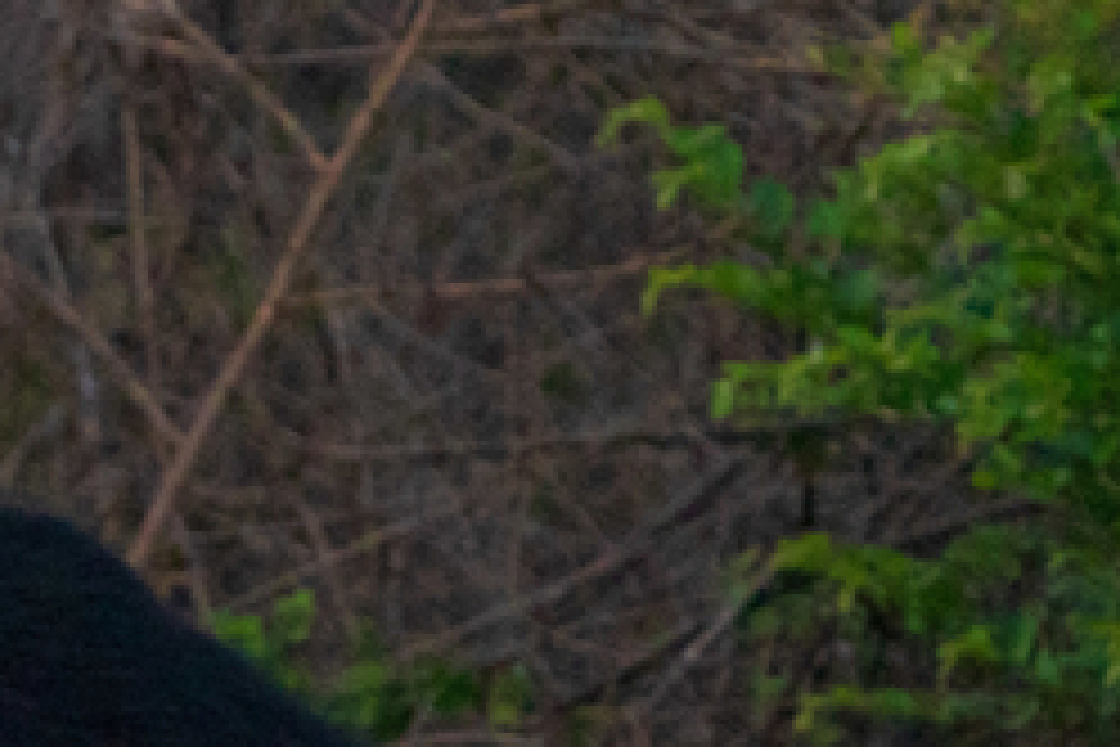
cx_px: -1169
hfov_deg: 0.7
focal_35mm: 2751
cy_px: 608
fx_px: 85580
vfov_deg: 0.5
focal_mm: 600
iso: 3200
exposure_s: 1/80
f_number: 6.3
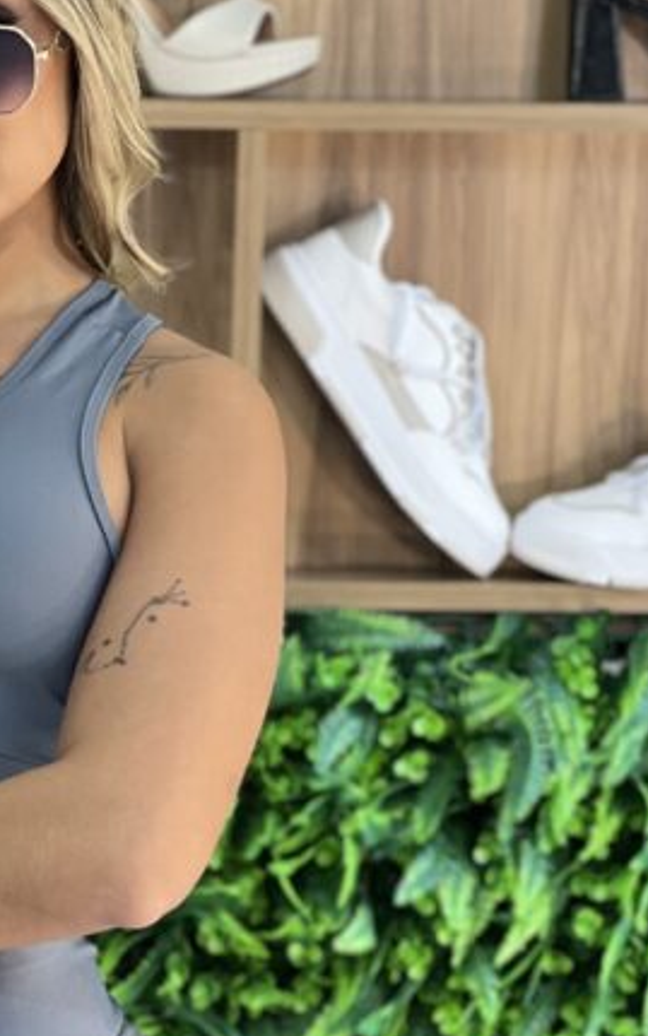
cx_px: -128
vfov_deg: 11.8
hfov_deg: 7.4
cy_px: 808
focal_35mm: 177
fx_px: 4998
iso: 125
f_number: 2.8
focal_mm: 9
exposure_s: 1/40
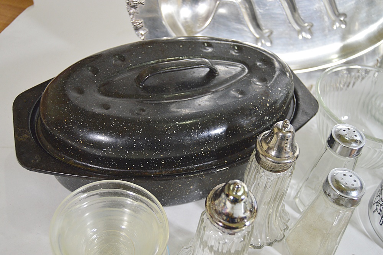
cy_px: 128
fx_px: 415
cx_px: 192
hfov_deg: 49.6
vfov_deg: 34.2
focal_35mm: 39
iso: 720
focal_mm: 26
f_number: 4
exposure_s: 1/60
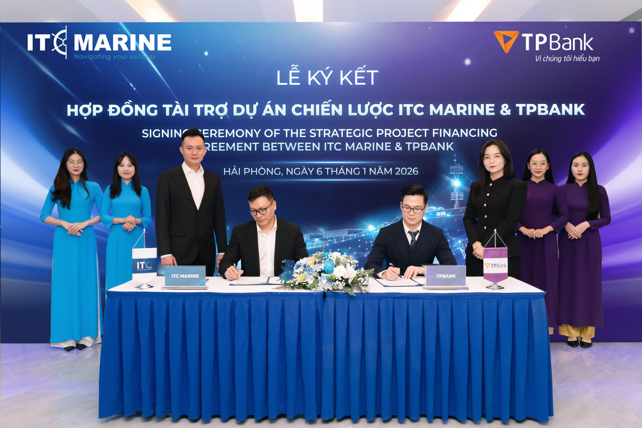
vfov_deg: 42.3
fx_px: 553
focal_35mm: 31
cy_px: 214
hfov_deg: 60.3
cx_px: 321
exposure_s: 1/160
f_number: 4
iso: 1000
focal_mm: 31
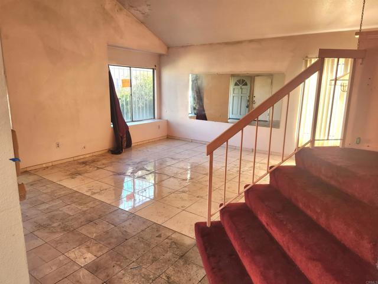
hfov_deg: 73.9
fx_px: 251
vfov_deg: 58.9
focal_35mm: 23
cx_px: 189
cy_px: 142
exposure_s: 1/182
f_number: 1.8
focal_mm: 5.4
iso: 100
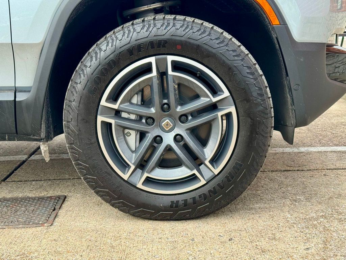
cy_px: 130
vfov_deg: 30.3
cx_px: 173
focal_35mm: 48
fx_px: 480
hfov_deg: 39.7
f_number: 1.78
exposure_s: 1/685
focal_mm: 6.76
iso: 64
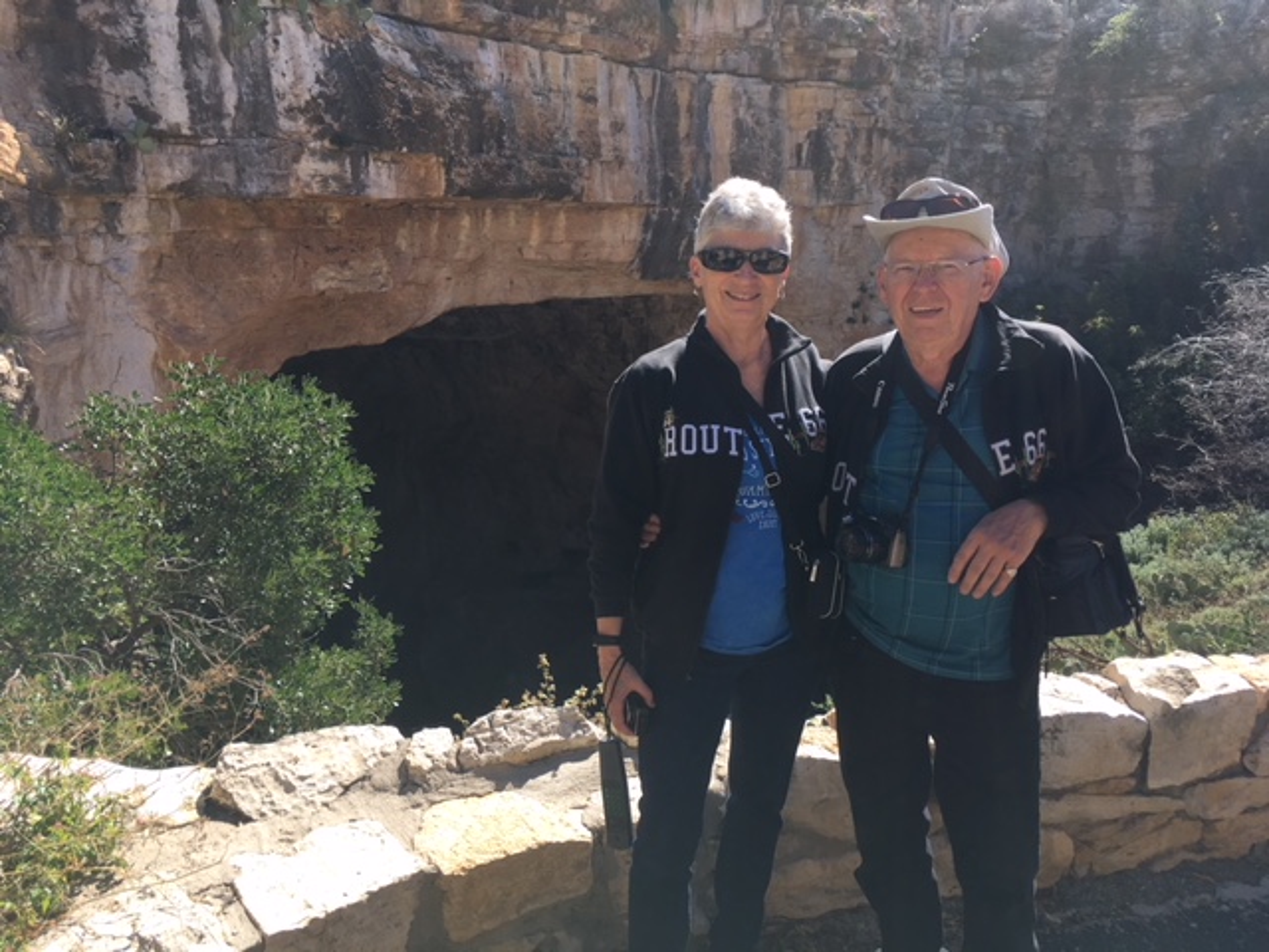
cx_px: 634
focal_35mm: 29
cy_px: 476
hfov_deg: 61.7
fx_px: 1063
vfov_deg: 48.2
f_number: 2.2
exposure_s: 1/610
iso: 25
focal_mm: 4.15
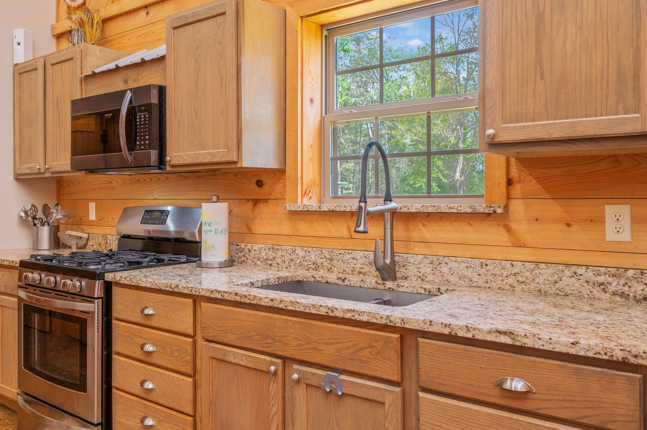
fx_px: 539
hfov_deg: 62.0
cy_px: 215
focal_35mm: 30
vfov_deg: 43.5
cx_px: 324
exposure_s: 1/60
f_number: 9
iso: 800
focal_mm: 30
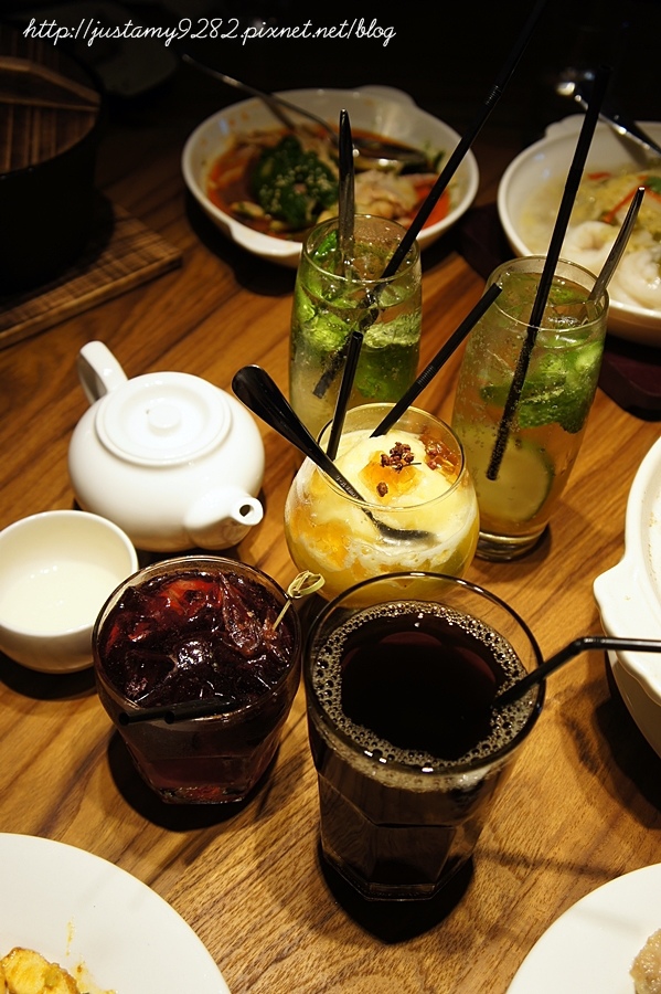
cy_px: 497
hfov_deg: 33.0
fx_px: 1117
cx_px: 330
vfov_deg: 48.0
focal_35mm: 40
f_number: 4
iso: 200
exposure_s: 1/100
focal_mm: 27
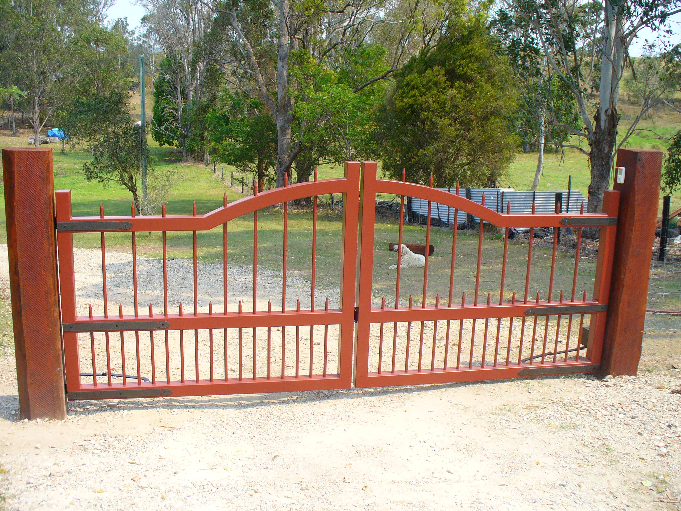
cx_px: 340
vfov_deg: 38.7
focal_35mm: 37
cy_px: 256
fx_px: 728
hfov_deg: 50.1
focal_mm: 6.1
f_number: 5.6
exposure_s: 1/160
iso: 80
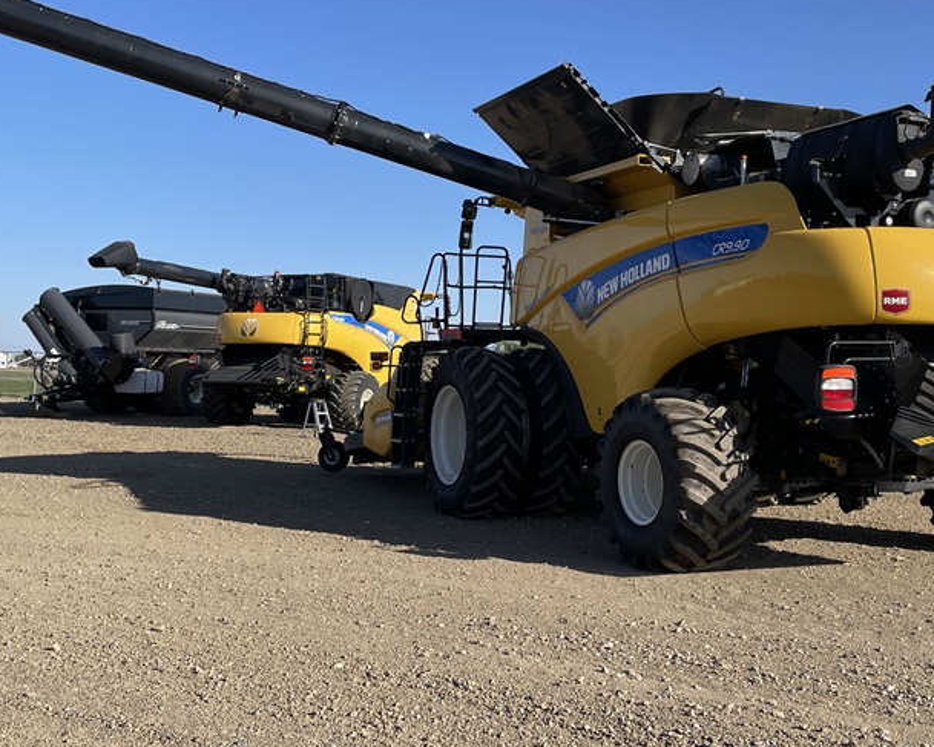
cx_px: 554
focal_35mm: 42
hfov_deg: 43.6
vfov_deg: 35.5
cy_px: 299
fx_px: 1161
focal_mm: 4.2
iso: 32
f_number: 1.6
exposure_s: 1/2882
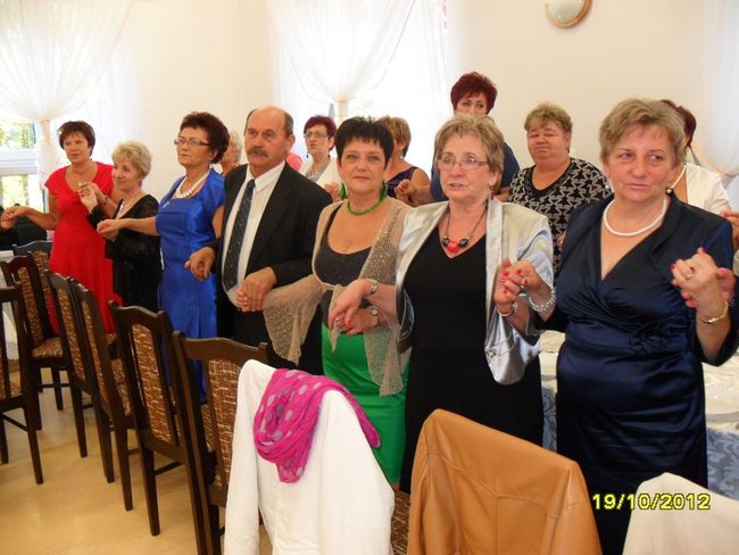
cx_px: 370
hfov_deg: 52.6
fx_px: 747
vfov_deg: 40.7
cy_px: 278
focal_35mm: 35
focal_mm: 6.3
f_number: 3
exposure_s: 1/45
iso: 200
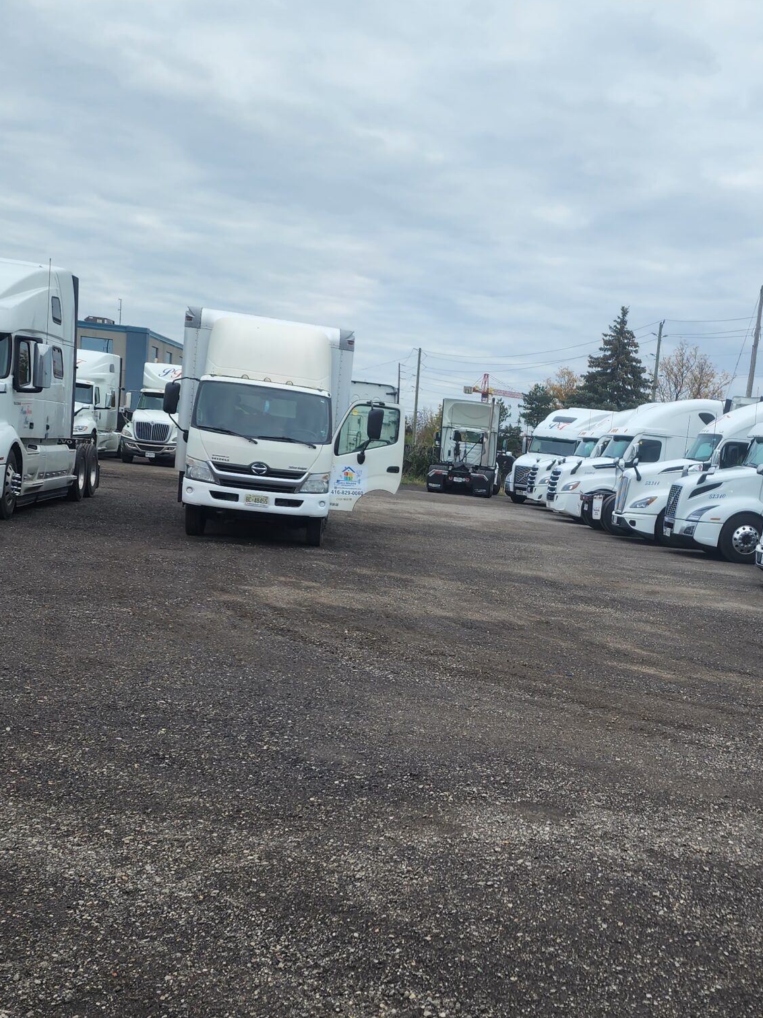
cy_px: 569
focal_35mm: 39
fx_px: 1146
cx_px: 627
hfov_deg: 35.4
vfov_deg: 47.8
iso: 12
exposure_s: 1/225
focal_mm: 6.4
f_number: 1.8
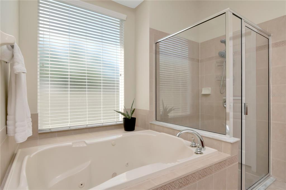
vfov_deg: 63.2
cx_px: 143
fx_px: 155
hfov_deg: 85.4
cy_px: 95
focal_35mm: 20
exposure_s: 1/200
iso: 1000
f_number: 22
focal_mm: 13
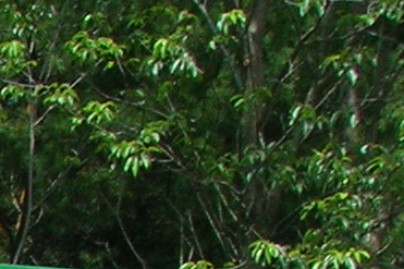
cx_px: -983
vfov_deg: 4.2
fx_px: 3421
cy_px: 1042
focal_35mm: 305
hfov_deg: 6.0
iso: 50
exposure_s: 1/178
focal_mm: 7
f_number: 5.2
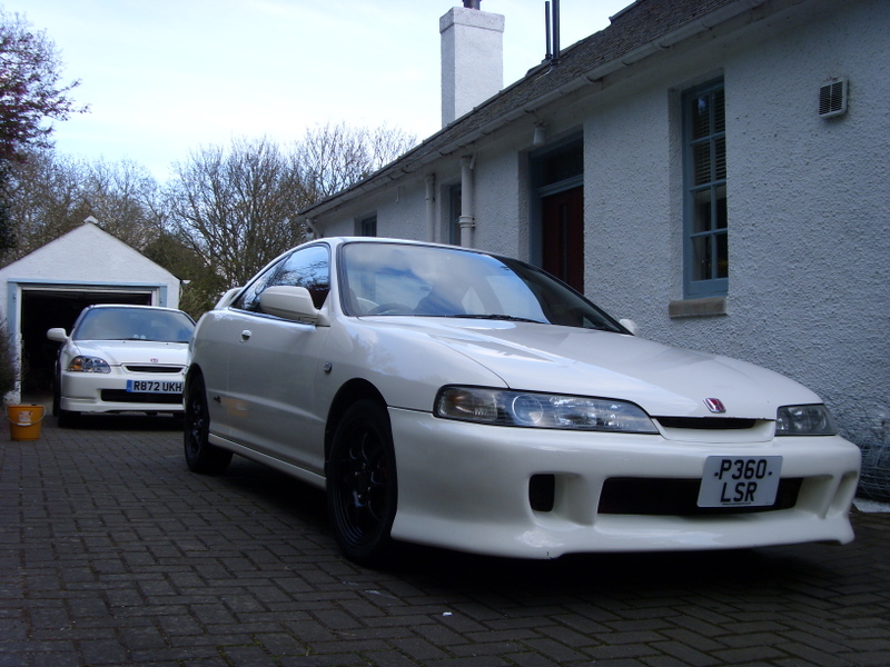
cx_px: 445
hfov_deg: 58.4
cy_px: 334
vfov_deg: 45.4
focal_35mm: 31
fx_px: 797
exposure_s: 1/296
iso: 50
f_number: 3.5
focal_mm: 6.3
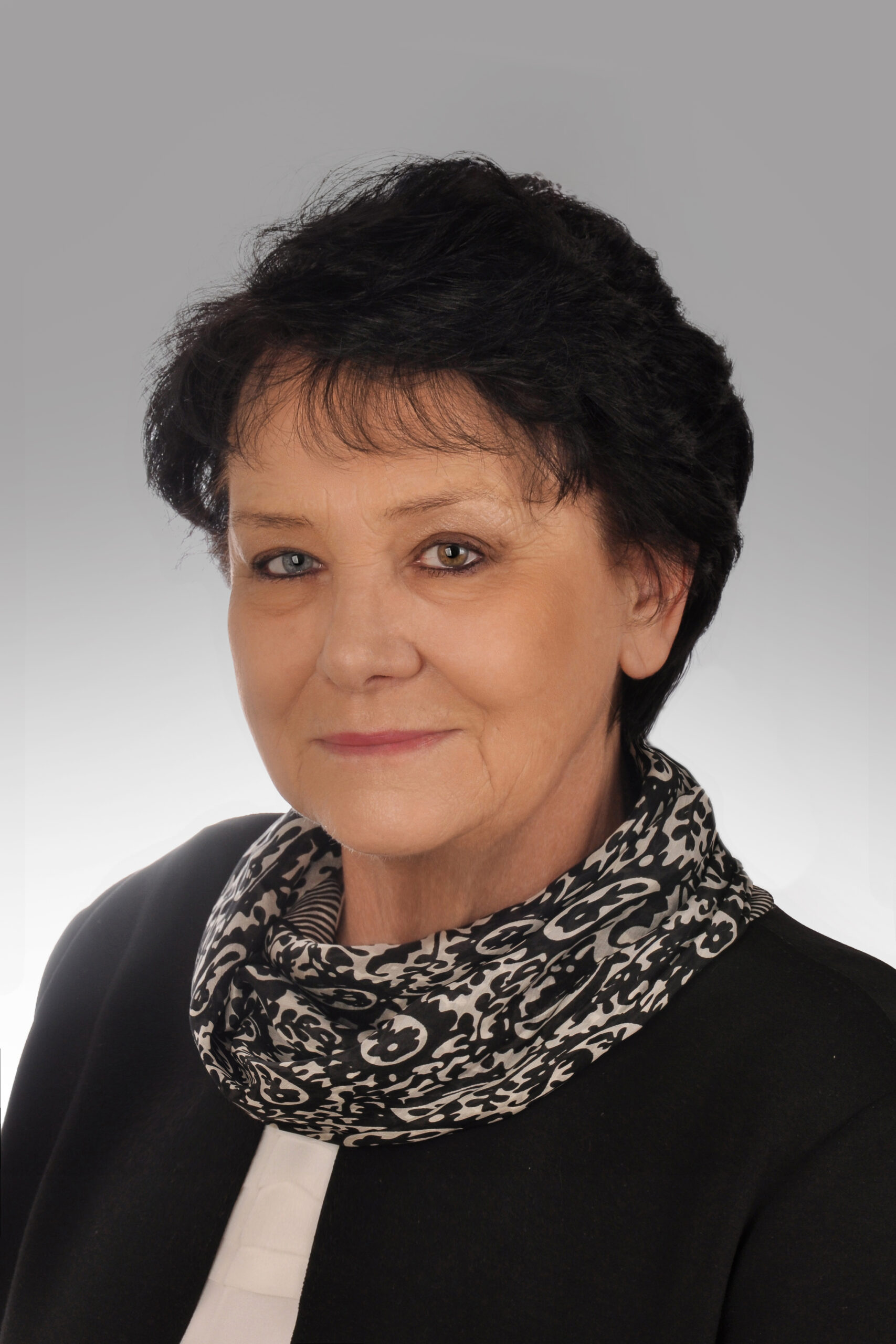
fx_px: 5039
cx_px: 448
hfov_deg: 10.2
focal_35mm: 135
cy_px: 672
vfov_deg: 15.2
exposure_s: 1/125
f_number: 13
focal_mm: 90
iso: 250
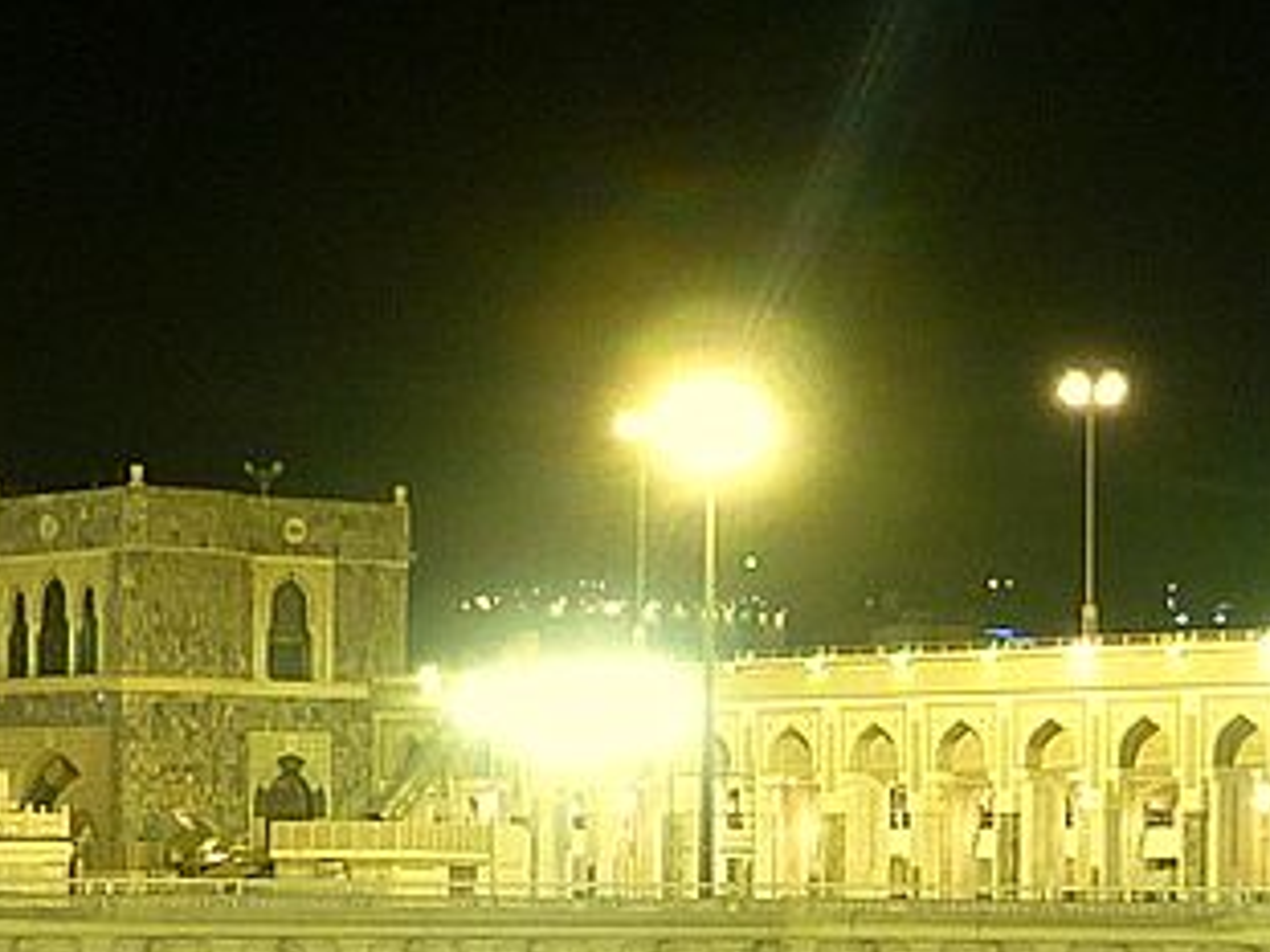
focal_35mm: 144
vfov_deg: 10.2
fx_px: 5281
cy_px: 940
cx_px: 474
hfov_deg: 13.7
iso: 80
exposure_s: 2
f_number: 10
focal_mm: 5
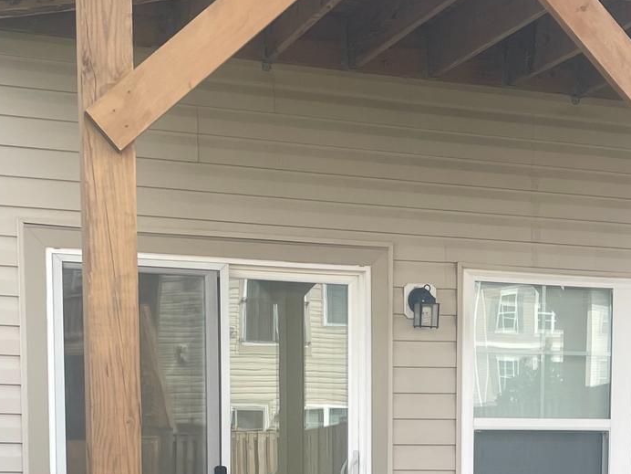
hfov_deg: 25.2
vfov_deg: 18.2
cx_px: 429
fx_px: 1404
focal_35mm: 77
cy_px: 560
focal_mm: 4.2
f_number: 1.6
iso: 32
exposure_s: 1/725
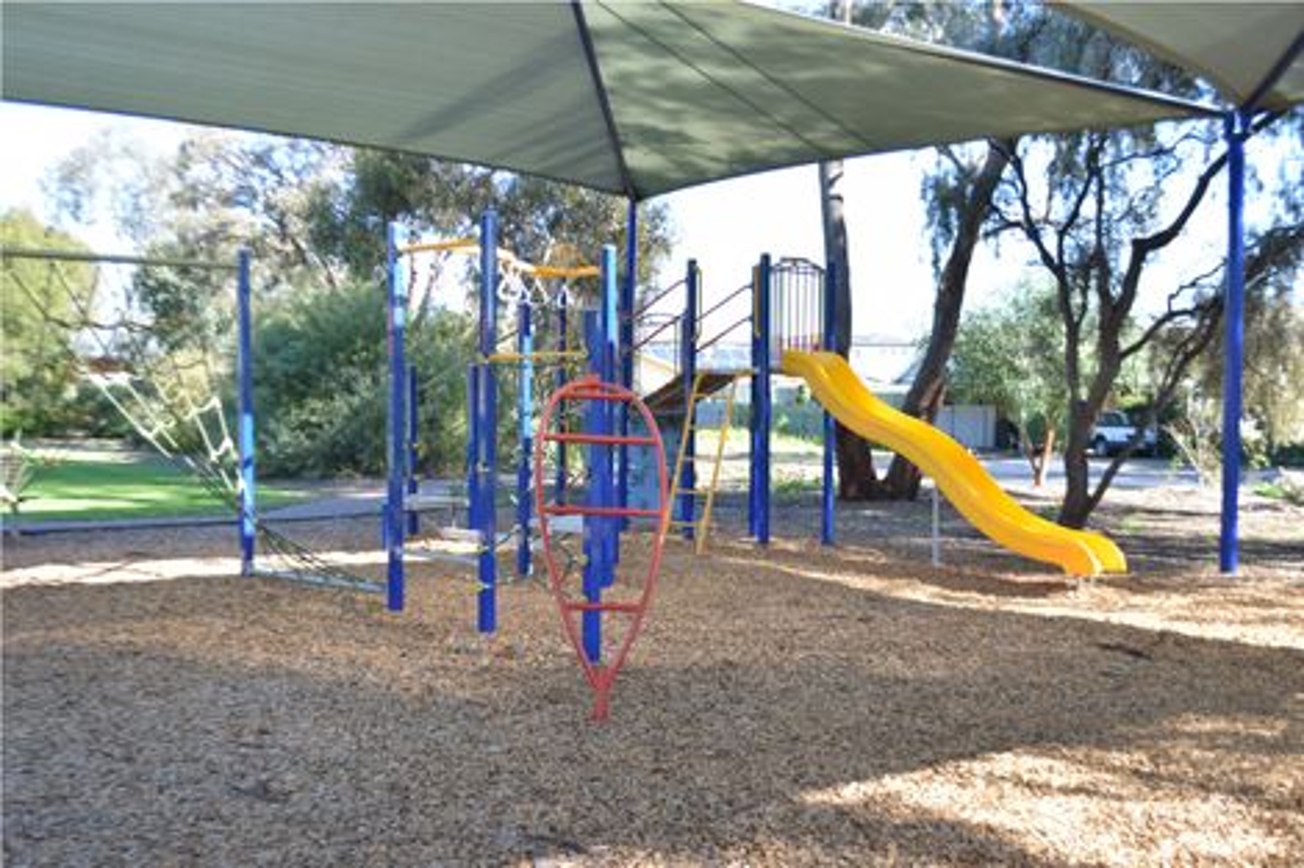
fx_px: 1412
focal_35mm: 39
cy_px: 434
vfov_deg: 34.2
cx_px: 652
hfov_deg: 49.6
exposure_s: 1/250
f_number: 4.2
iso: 320
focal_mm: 26
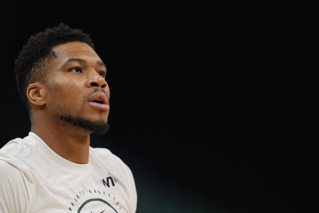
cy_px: 106
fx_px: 3544
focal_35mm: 400
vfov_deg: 3.4
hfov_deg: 5.2
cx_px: 160
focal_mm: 400
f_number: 3.2
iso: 3200
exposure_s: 1/1600
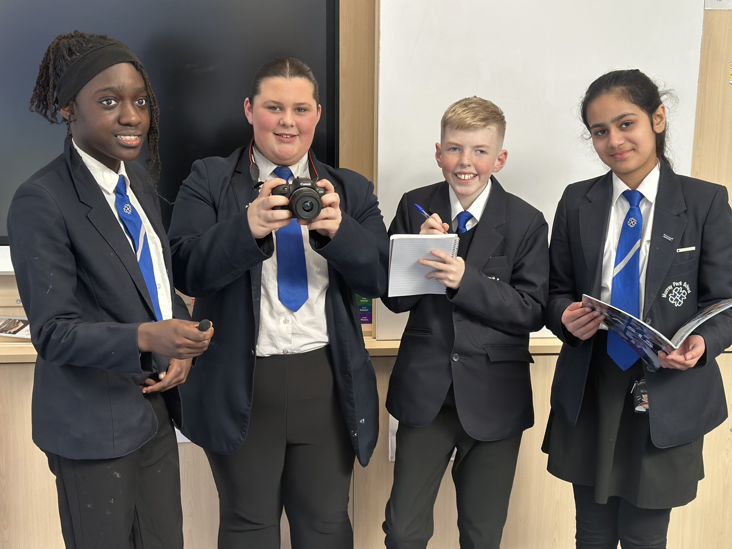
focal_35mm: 48
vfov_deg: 30.3
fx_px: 1015
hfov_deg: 39.7
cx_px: 366
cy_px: 274
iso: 160
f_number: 1.78
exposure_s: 1/100
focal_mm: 6.86
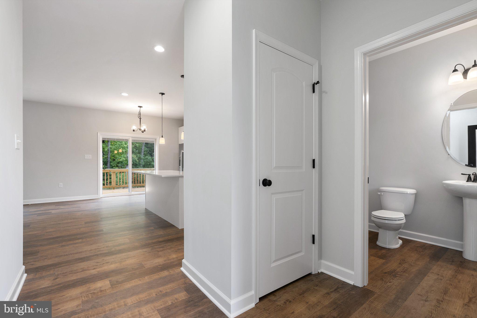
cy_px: 159
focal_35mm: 16
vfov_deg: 73.8
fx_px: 212
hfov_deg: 96.7
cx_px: 238
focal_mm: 16
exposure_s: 1/10
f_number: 8
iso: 640
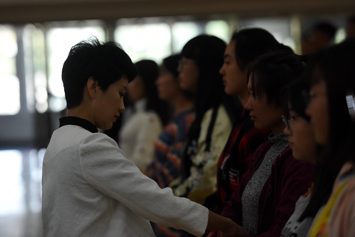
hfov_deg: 15.2
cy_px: 118
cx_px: 178
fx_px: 1332
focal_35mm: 135
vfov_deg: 10.2
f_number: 2.8
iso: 3200
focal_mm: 135
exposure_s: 1/2000
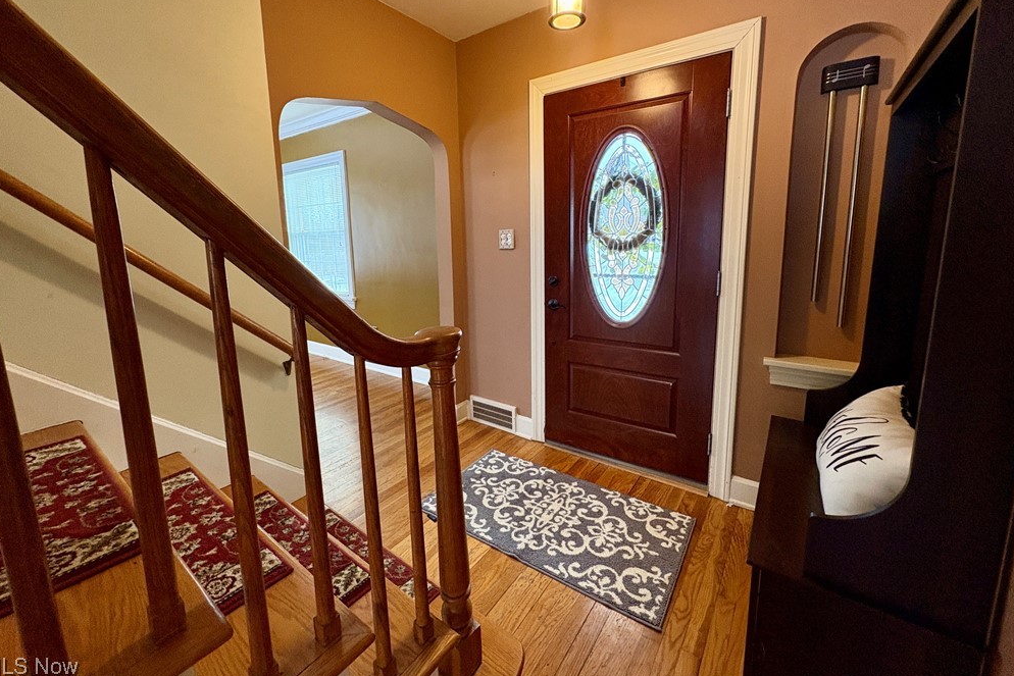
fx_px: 423
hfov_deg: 100.4
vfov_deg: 77.0
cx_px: 500
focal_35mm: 15
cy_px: 298
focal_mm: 2.22
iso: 320
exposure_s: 1/60
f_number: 2.2
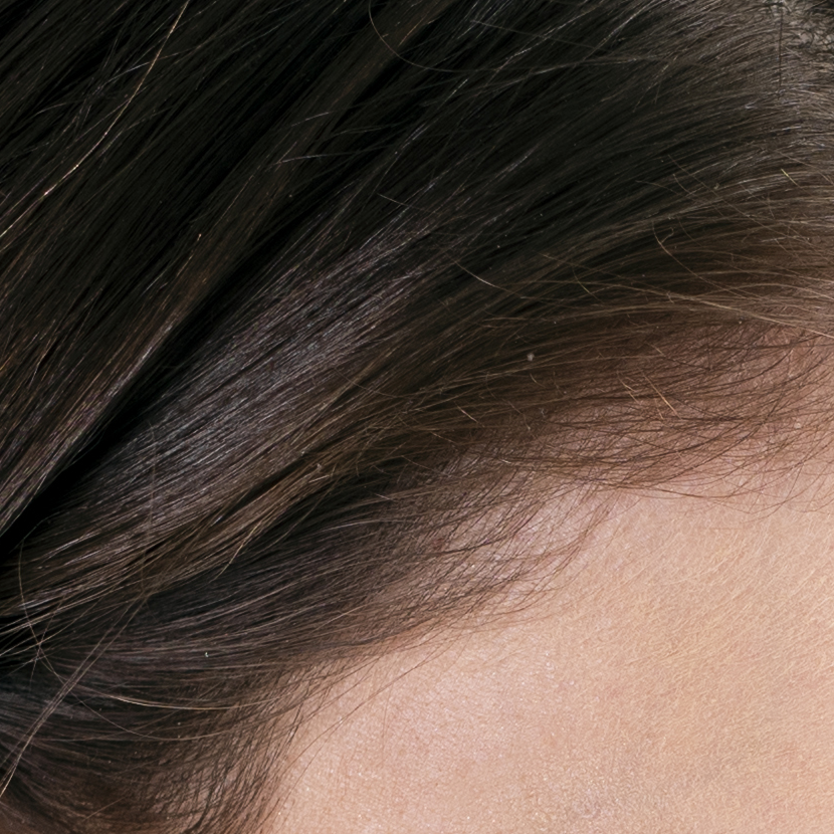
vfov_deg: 4.6
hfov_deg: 4.6
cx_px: 1611
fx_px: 10276
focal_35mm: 377
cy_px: 1639
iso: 125
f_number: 3.5
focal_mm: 50
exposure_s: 1/125
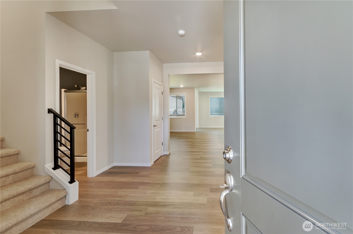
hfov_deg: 100.5
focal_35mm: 15
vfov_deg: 77.1
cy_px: 117
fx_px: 147
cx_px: 176
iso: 160
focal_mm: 10
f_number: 8
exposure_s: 1/20
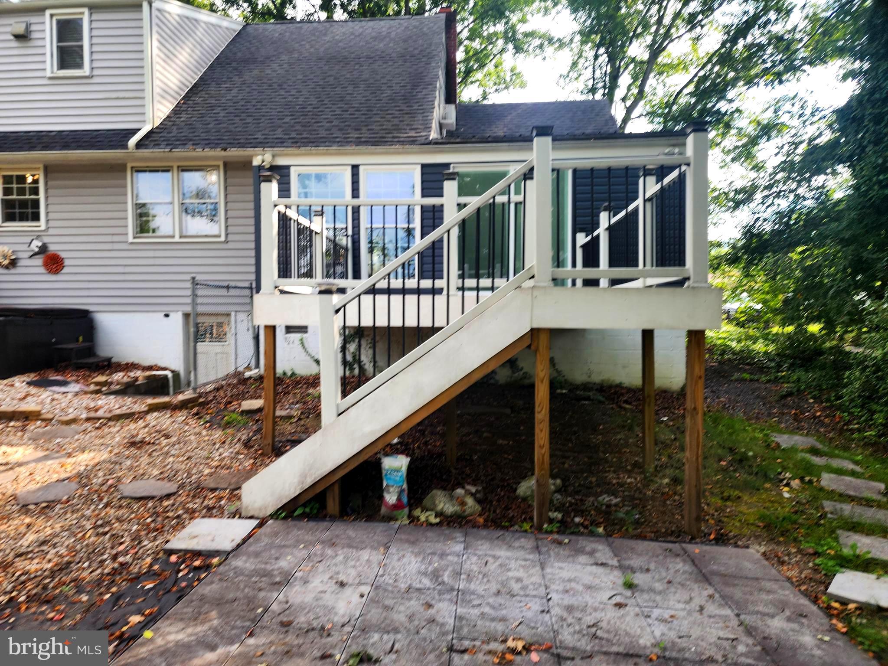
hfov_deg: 73.9
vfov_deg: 58.9
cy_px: 333
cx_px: 444
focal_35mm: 23
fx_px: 590
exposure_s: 1/180
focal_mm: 6.4
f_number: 1.8
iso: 20
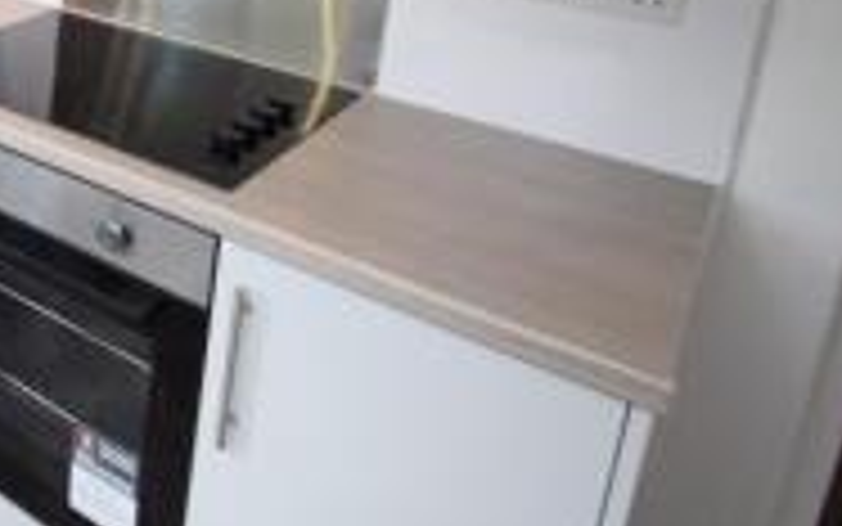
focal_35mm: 39
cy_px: -110
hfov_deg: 36.5
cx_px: -207
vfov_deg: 28.4
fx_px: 895
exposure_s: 1/125
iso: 800
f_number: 5.6
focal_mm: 10
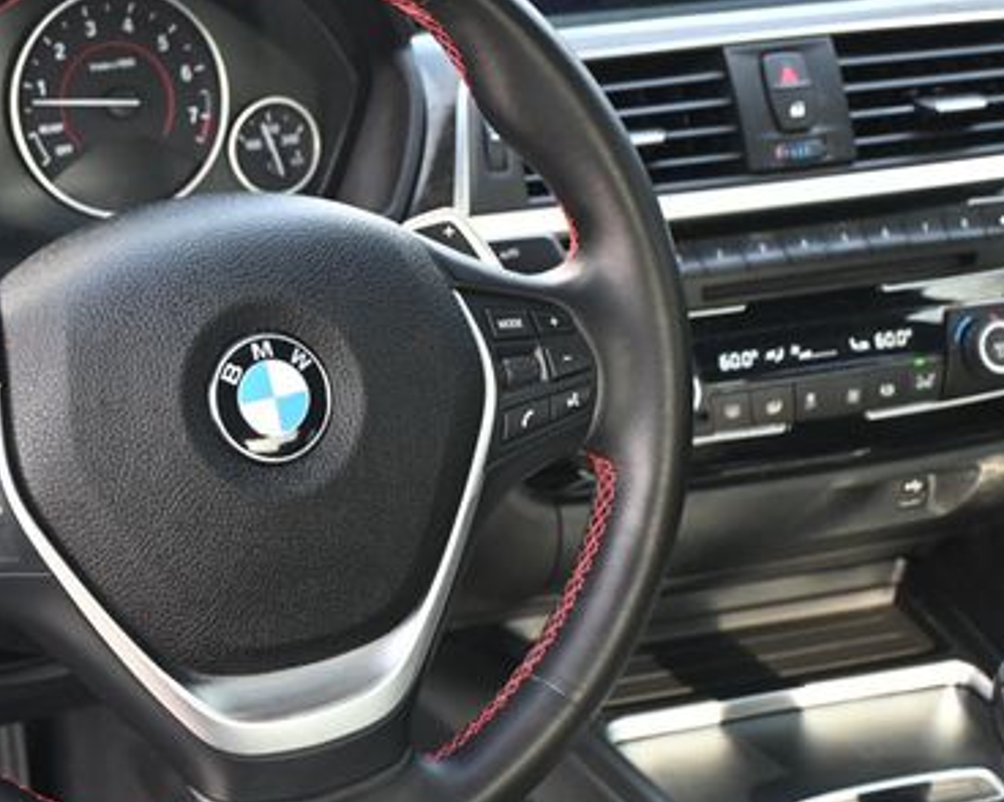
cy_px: 406
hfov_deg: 23.3
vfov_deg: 19.0
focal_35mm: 81
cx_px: 194
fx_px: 2400
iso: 1250
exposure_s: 1/125
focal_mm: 33
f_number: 5
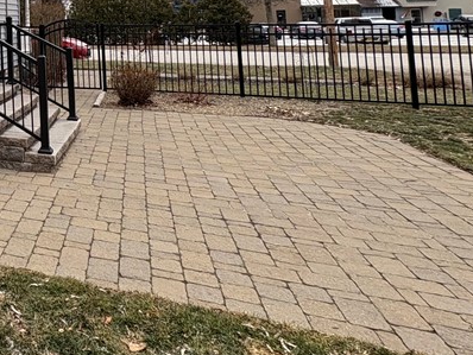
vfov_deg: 35.4
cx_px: -102
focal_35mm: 36
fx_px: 492
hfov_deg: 37.7
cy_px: -11
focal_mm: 2.22
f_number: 2.2
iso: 50
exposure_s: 1/409
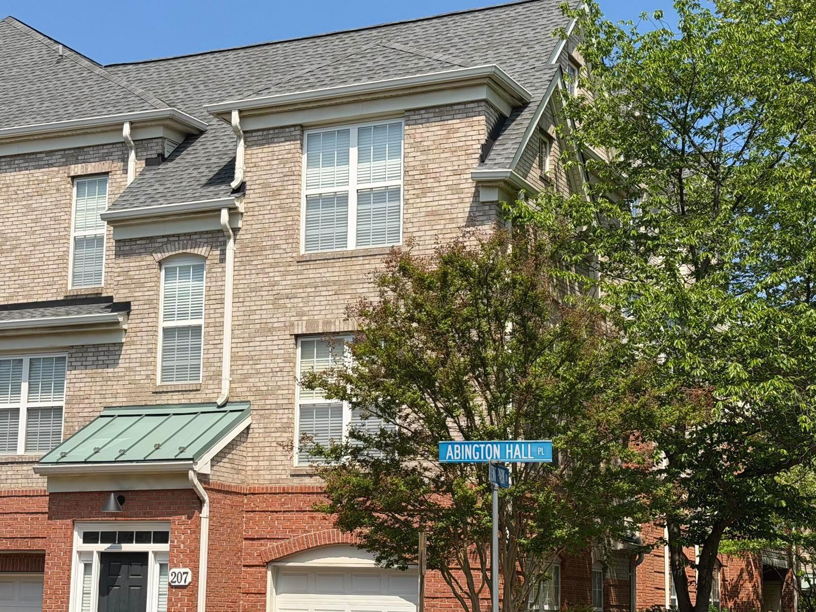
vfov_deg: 22.3
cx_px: 349
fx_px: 1556
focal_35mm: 66
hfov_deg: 29.3
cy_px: 324
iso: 64
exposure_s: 1/6024
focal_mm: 6.76
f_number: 1.78
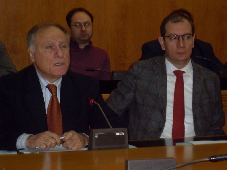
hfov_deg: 17.7
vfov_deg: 13.3
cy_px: 85
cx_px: 114
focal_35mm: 111
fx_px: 728
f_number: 5.2
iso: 400
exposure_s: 1/90
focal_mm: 18.1
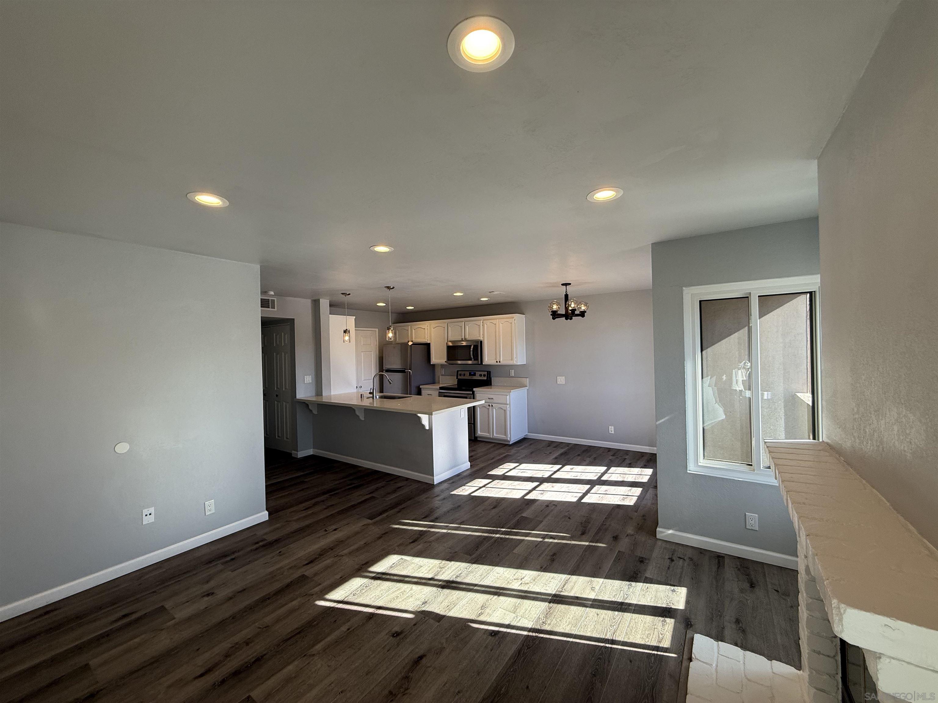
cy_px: 352
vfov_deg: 85.7
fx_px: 379
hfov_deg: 102.1
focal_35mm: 14
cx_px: 469
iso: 64
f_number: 2.2
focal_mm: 2.22
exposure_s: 1/120
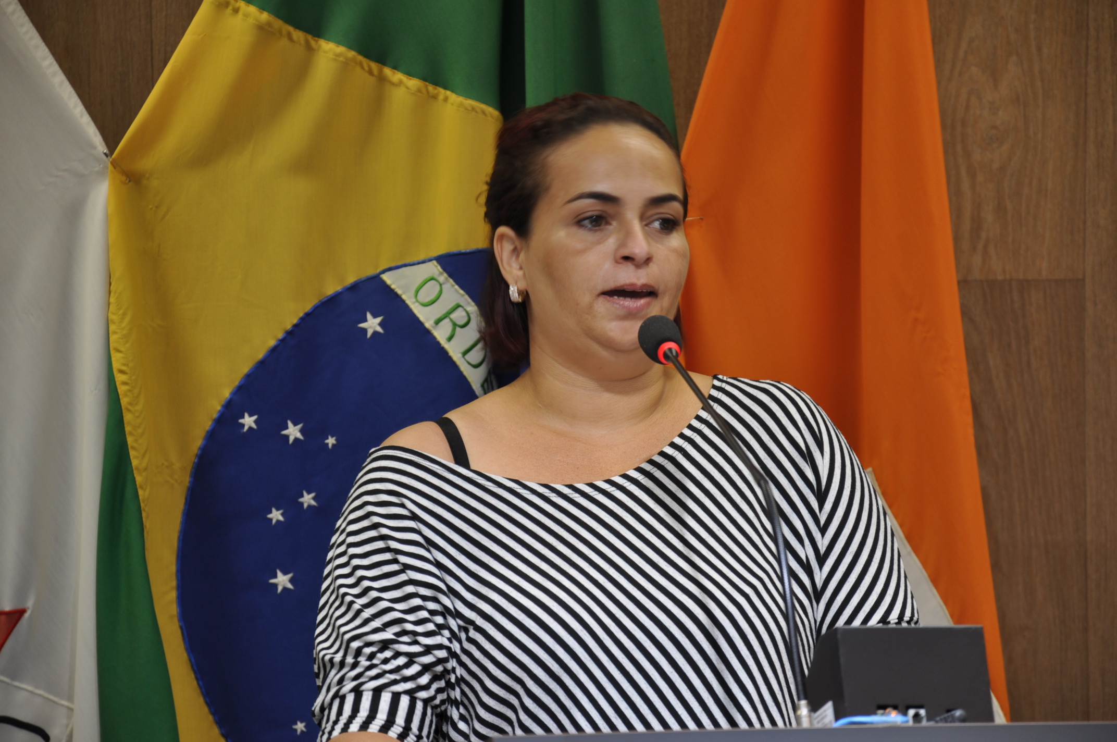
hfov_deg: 13.1
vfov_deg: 8.7
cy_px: 371
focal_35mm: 158
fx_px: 4881
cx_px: 558
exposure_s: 1/10
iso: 200
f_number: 5.6
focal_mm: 105
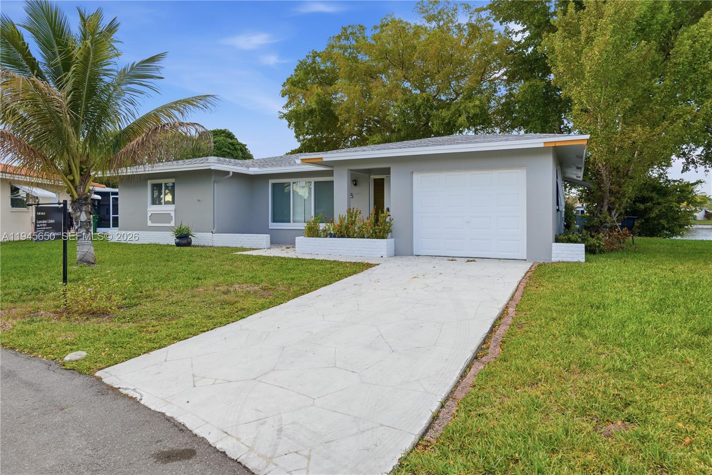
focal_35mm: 22
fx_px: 425
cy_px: 238
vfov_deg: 58.3
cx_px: 356
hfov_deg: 79.9
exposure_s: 1/640
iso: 125
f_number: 9
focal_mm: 21.5
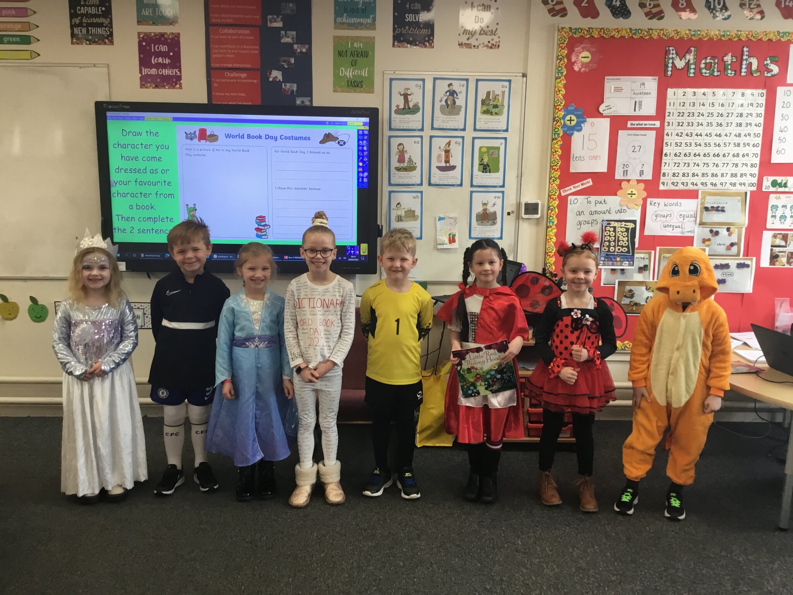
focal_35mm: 31
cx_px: 396
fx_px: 710
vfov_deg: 45.4
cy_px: 298
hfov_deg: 58.4
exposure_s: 1/33
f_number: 2.4
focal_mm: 3.3
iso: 40
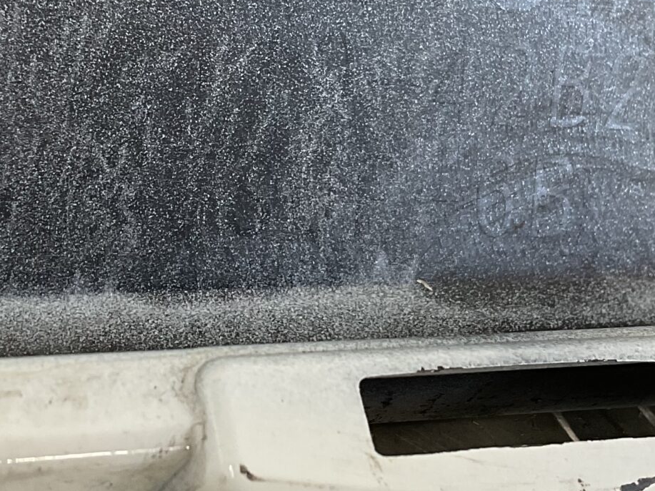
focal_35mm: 81
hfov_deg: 24.1
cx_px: 251
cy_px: 93
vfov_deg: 18.0
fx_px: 1532
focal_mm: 3
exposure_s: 1/50
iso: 40
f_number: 1.8
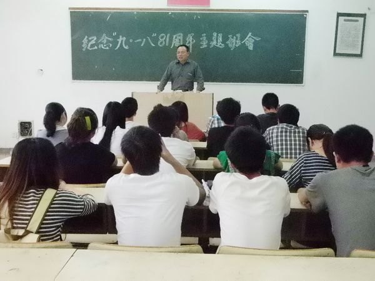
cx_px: 188
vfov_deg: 35.1
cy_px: 140
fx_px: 444
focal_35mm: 41
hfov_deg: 45.8
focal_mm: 7.3
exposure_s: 1/251
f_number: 3.8
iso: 1600
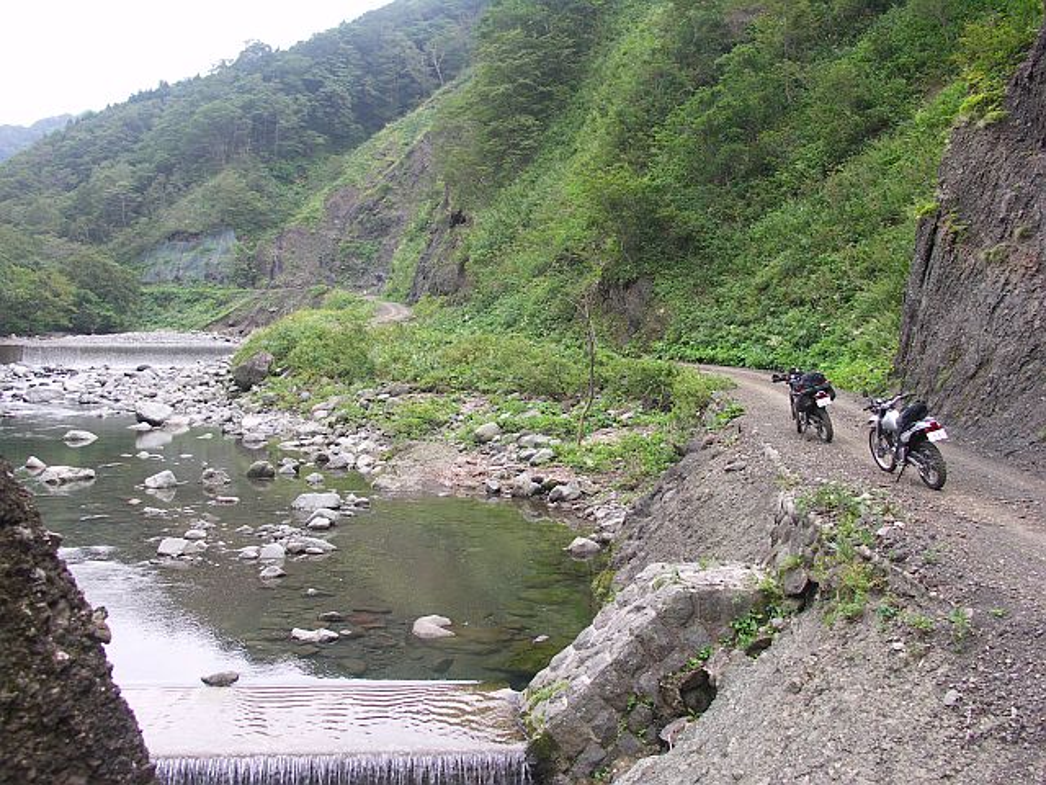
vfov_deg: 45.4
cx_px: 523
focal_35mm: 31
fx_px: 937
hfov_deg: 58.4
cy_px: 392
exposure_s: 1/80
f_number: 3.5
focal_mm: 8.1
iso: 50
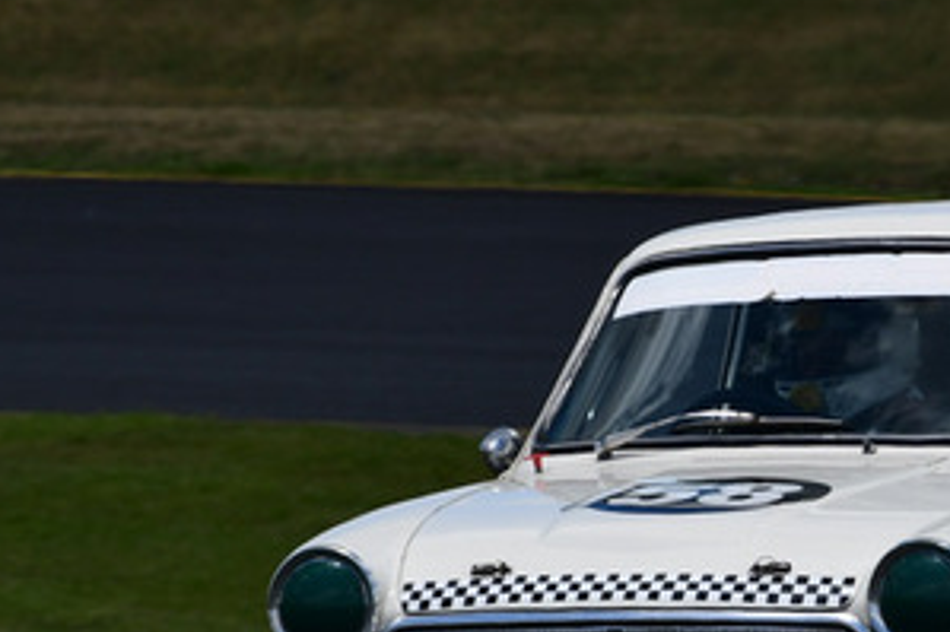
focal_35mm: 1205
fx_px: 31780
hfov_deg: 1.7
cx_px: 804
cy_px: 340
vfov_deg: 1.1
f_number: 10
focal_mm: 300
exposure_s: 1/640
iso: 200
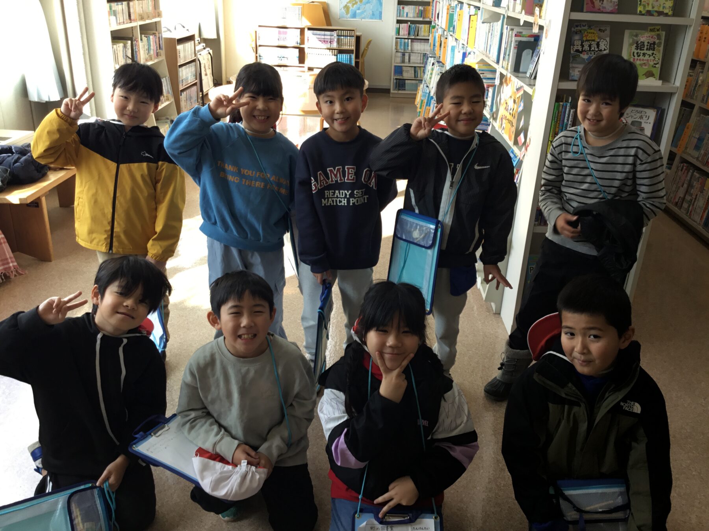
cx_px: 354
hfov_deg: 58.4
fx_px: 635
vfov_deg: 45.4
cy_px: 266
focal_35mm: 31
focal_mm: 3.3
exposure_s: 1/50
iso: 25
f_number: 2.4
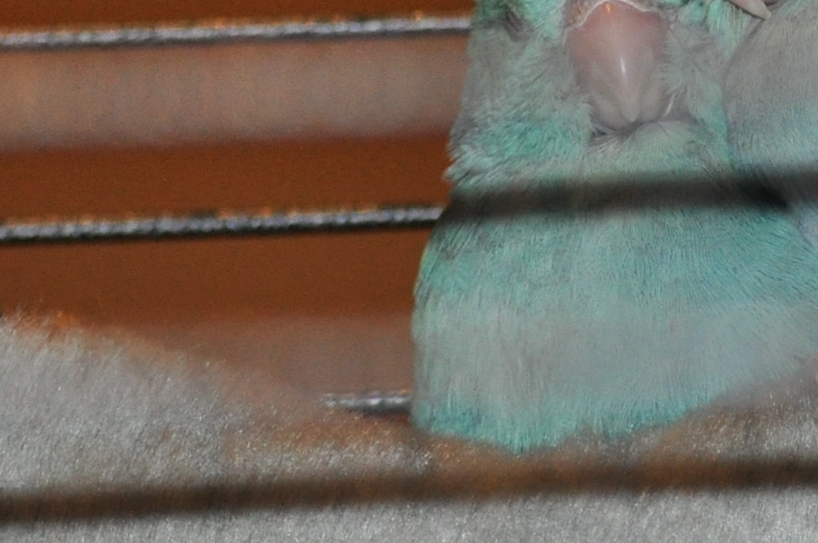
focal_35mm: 579
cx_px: 833
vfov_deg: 2.4
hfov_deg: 3.6
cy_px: 501
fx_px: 13140
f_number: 4.2
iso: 800
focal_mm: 82
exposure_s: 1/60
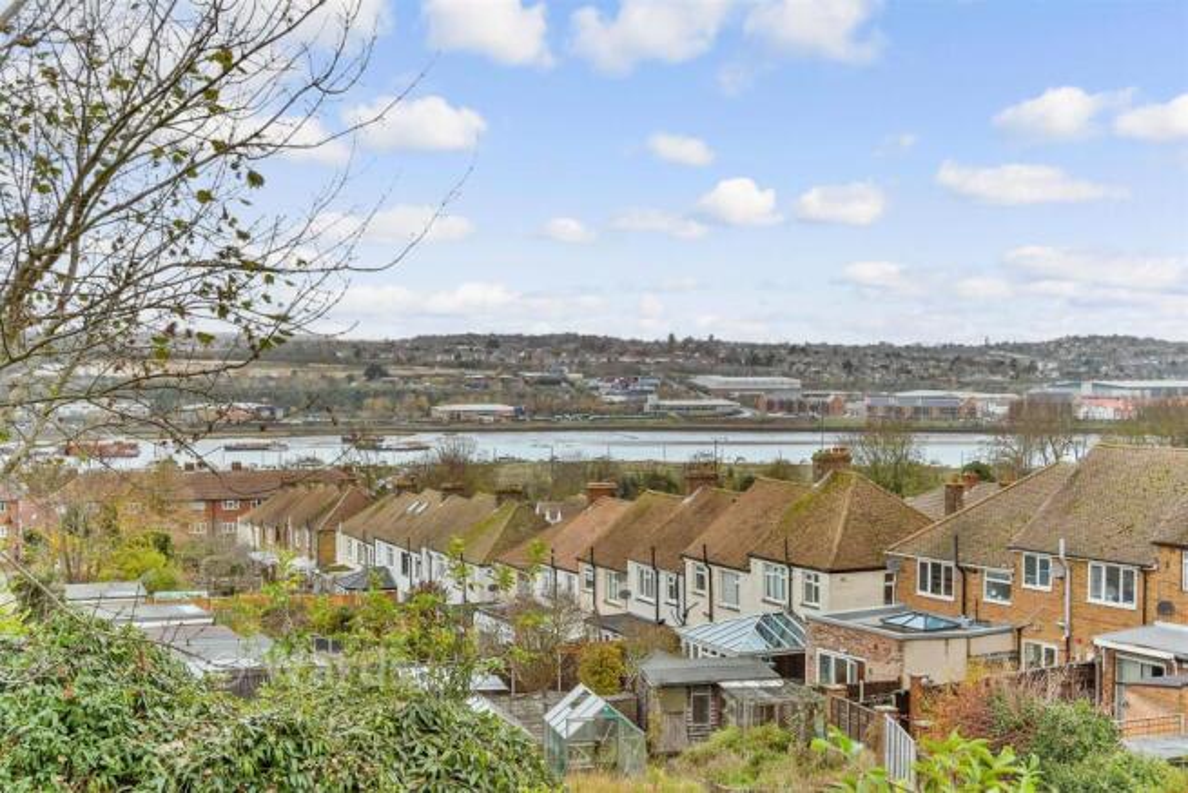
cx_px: 594
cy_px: 396
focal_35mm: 45
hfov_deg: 43.6
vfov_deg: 29.9
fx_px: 1485
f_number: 8
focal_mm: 30
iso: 640
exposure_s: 1/250
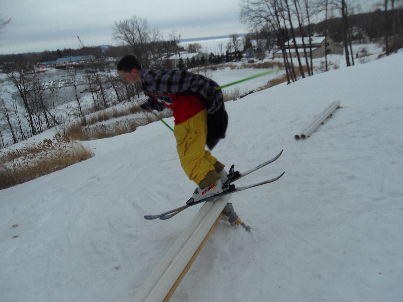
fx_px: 407
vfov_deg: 40.7
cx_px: 202
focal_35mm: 35
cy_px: 151
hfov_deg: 52.6
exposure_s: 1/180
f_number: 8.2
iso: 80
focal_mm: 6.3
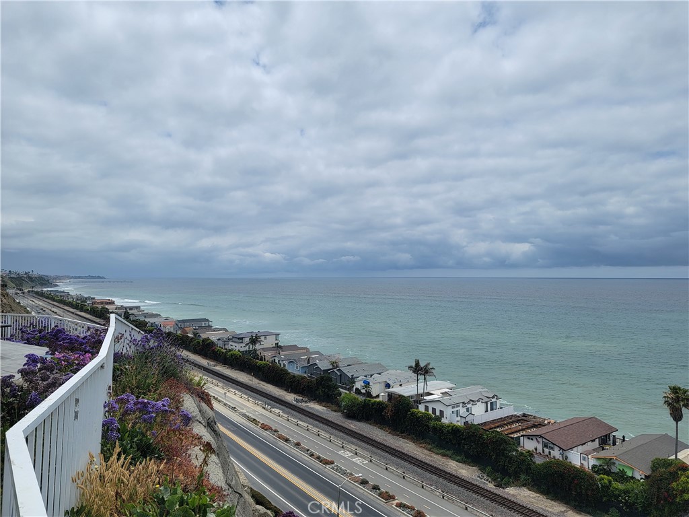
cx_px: 344
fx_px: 478
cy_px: 258
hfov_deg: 71.6
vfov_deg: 56.8
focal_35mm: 24
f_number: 1.8
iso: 16
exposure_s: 1/2664
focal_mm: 6.7
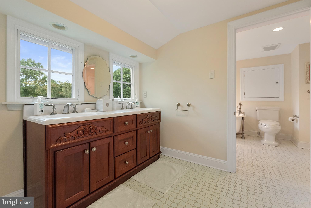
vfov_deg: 77.4
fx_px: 130
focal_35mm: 15
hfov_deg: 100.4
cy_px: 104
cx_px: 156
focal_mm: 15
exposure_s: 1/80
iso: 1600
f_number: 5.6
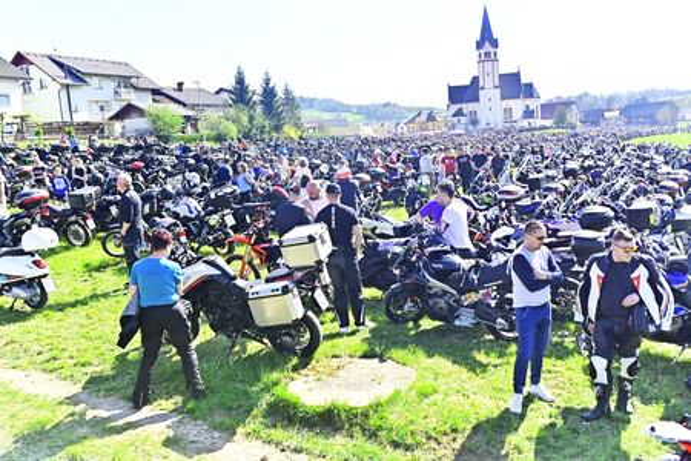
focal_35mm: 35
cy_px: 230
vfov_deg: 37.9
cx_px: 346
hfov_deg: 54.4
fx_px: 672
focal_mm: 35
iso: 1600
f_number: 4.5
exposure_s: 1/8000
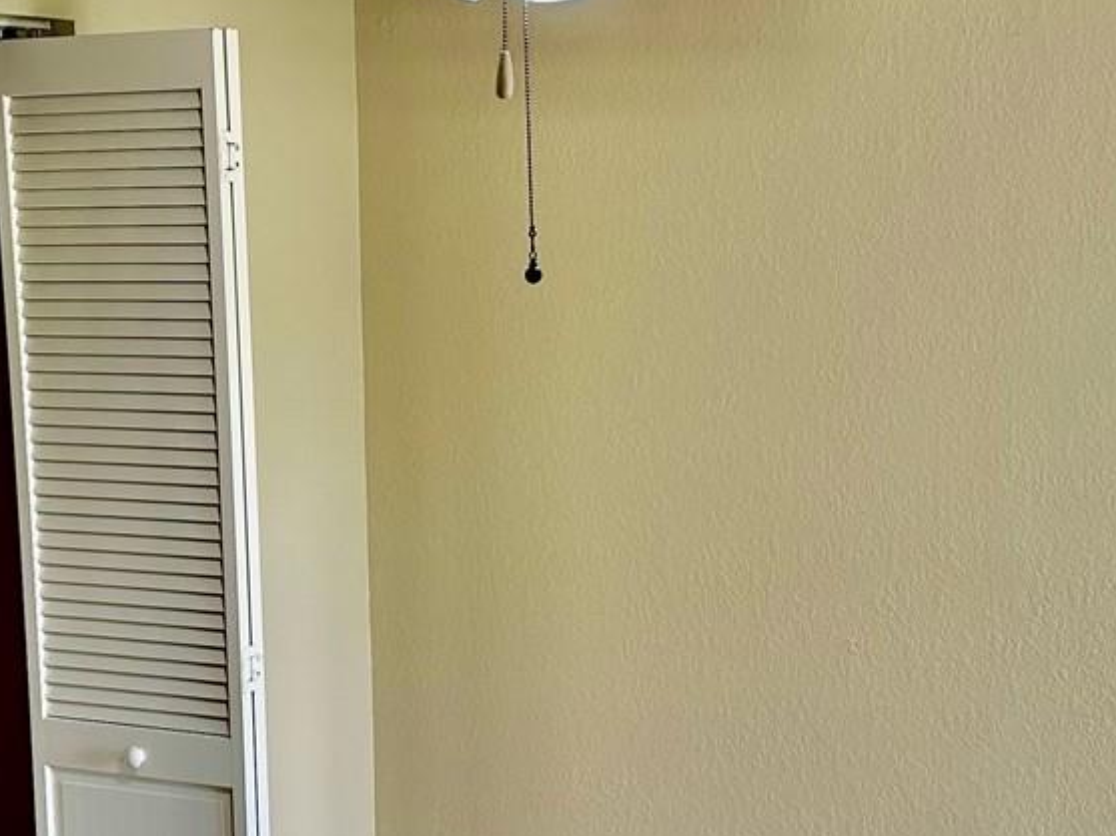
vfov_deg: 21.1
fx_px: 2223
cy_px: 640
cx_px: 541
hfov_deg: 28.2
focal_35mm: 69
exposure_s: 1/60
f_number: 1.78
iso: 160
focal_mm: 6.86
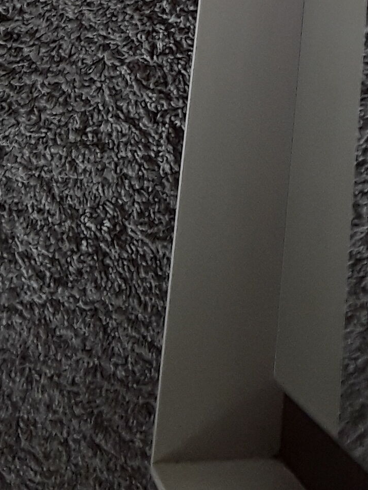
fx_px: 1305
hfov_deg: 15.3
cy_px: -275
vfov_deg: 18.5
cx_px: 469
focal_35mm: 92
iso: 64
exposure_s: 1/50
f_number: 1.9
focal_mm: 2.91
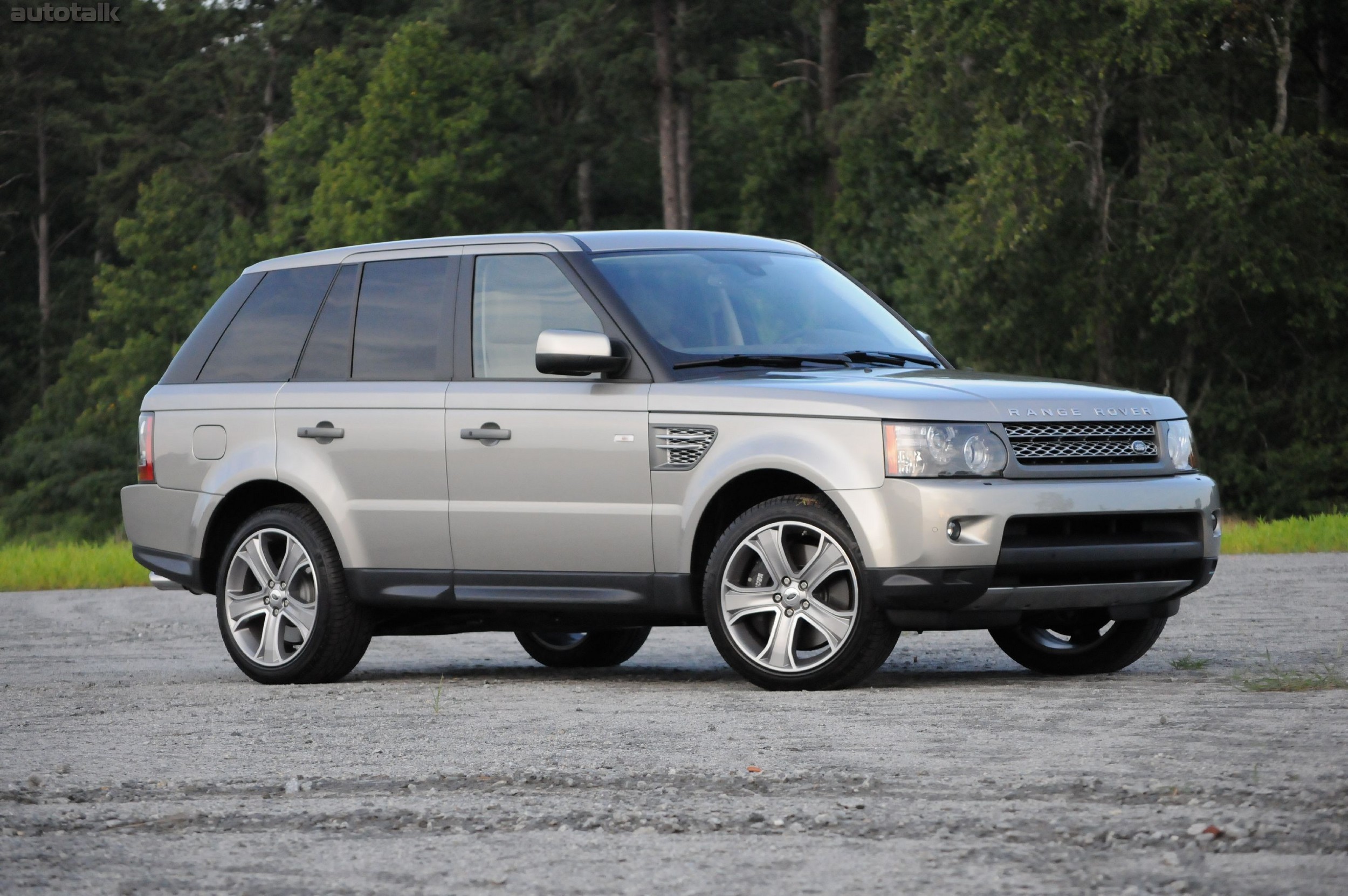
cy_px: 448
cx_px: 674
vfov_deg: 9.9
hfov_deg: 14.9
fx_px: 5162
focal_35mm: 138
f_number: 5
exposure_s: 1/1000
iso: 2000
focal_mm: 92
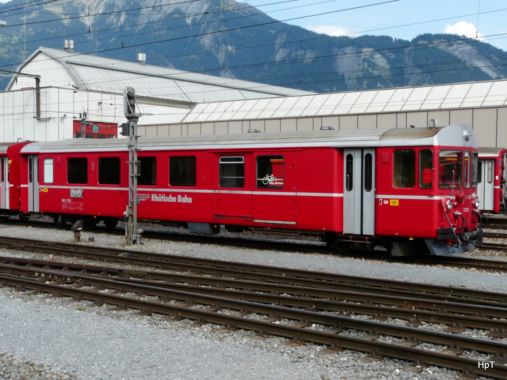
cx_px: 254
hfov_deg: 41.2
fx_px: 674
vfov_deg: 31.5
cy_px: 190
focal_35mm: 46
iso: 100
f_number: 5.6
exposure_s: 1/320
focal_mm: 7.5
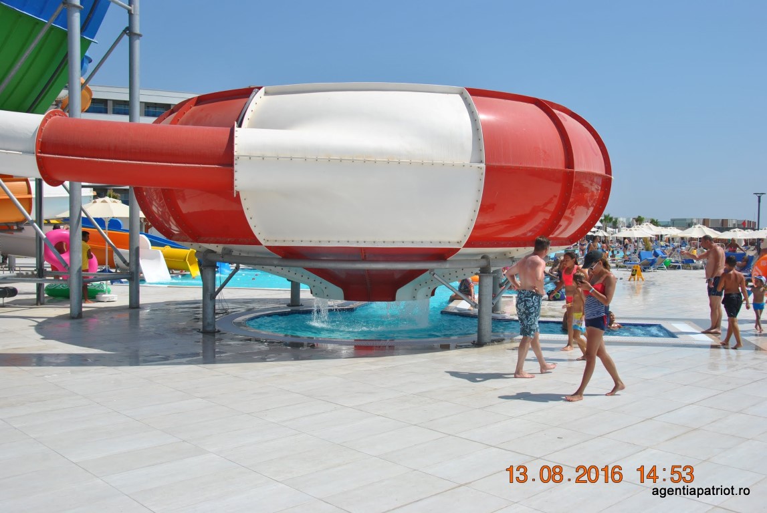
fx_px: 704
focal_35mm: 33
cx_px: 384
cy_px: 256
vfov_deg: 40.1
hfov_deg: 57.2
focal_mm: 22
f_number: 9
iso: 100
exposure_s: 1/320
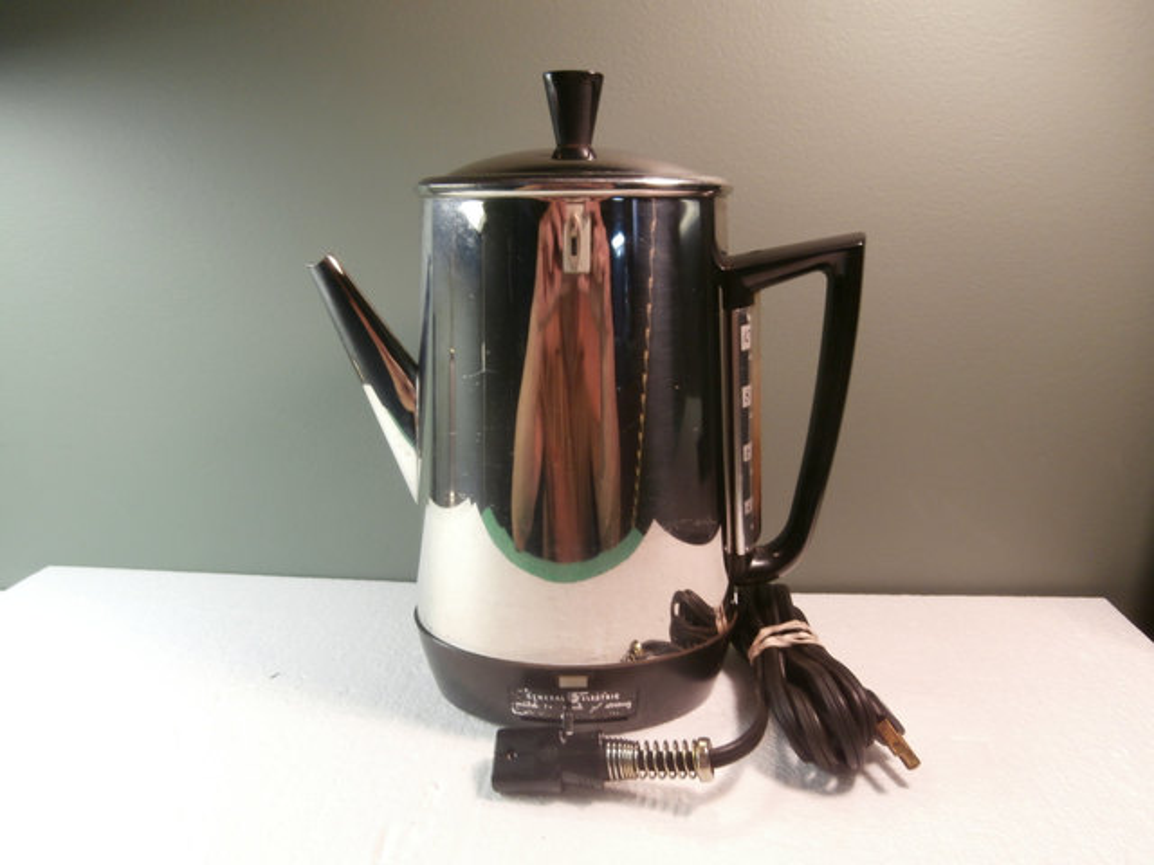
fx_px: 800
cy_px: 432
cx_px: 577
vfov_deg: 56.8
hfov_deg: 71.6
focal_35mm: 24
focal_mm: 4.2
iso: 125
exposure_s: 1/30
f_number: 3
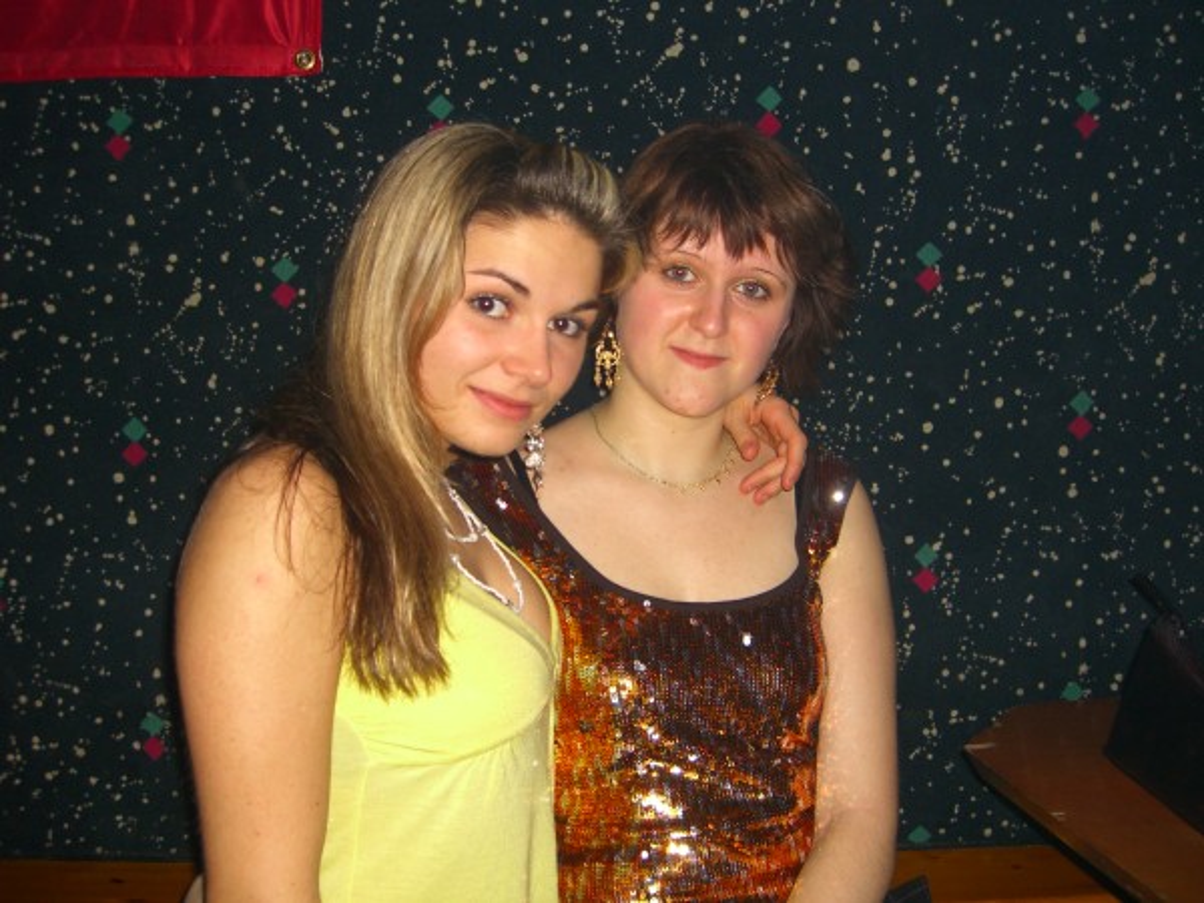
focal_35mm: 38
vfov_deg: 37.7
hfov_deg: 49.0
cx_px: 602
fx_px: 1322
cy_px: 452
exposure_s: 1/60
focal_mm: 7.9
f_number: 2.8
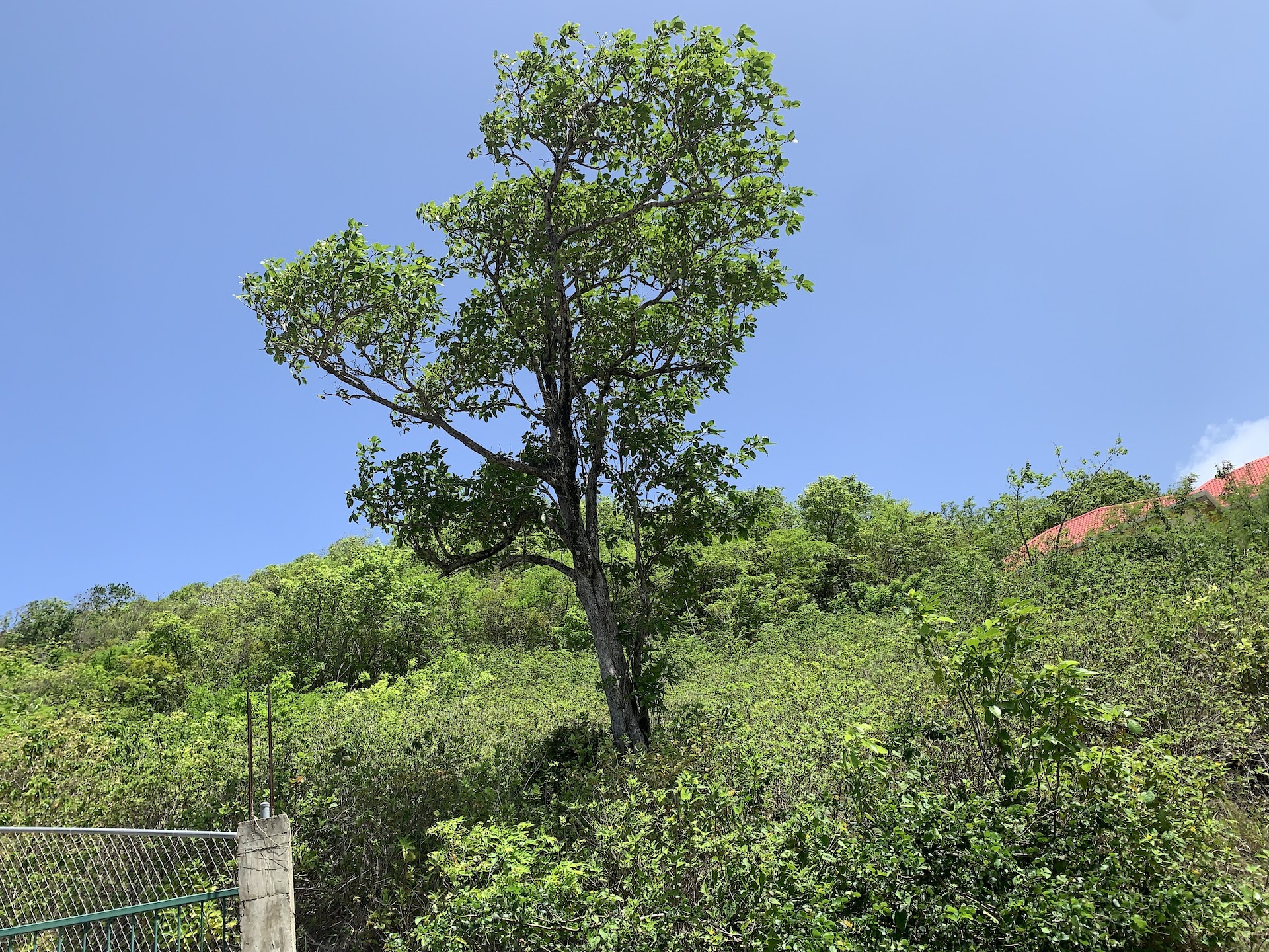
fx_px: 953
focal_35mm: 26
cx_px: 634
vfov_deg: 53.1
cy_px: 476
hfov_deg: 67.3
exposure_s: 1/1718
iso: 25
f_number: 1.8
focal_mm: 4.25
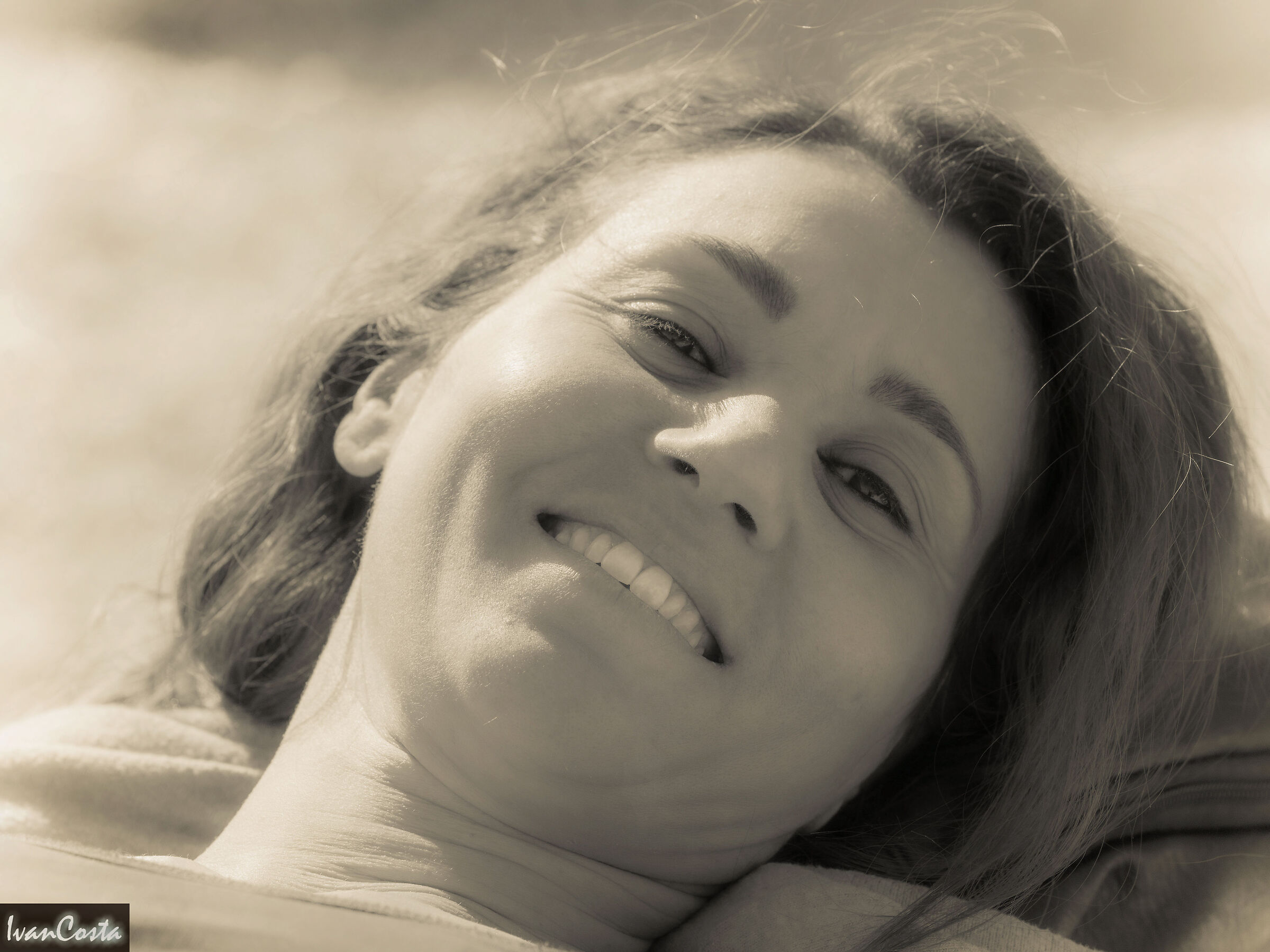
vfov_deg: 9.9
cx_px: 635
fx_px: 5503
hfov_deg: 13.2
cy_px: 476
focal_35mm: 150
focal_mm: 75
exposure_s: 1/1600
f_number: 4.5
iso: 100
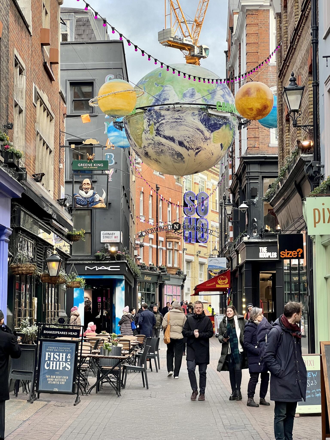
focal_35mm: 77
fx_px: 979
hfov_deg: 19.1
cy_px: 220
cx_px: 165
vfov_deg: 25.3
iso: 32
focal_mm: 9
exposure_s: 1/100
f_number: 2.8
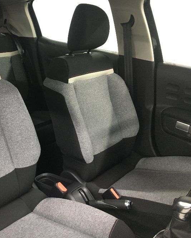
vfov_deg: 47.9
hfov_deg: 37.9
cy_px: 119
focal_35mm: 38
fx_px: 269
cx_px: 41
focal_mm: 4.15
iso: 200
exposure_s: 1/20
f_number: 2.2
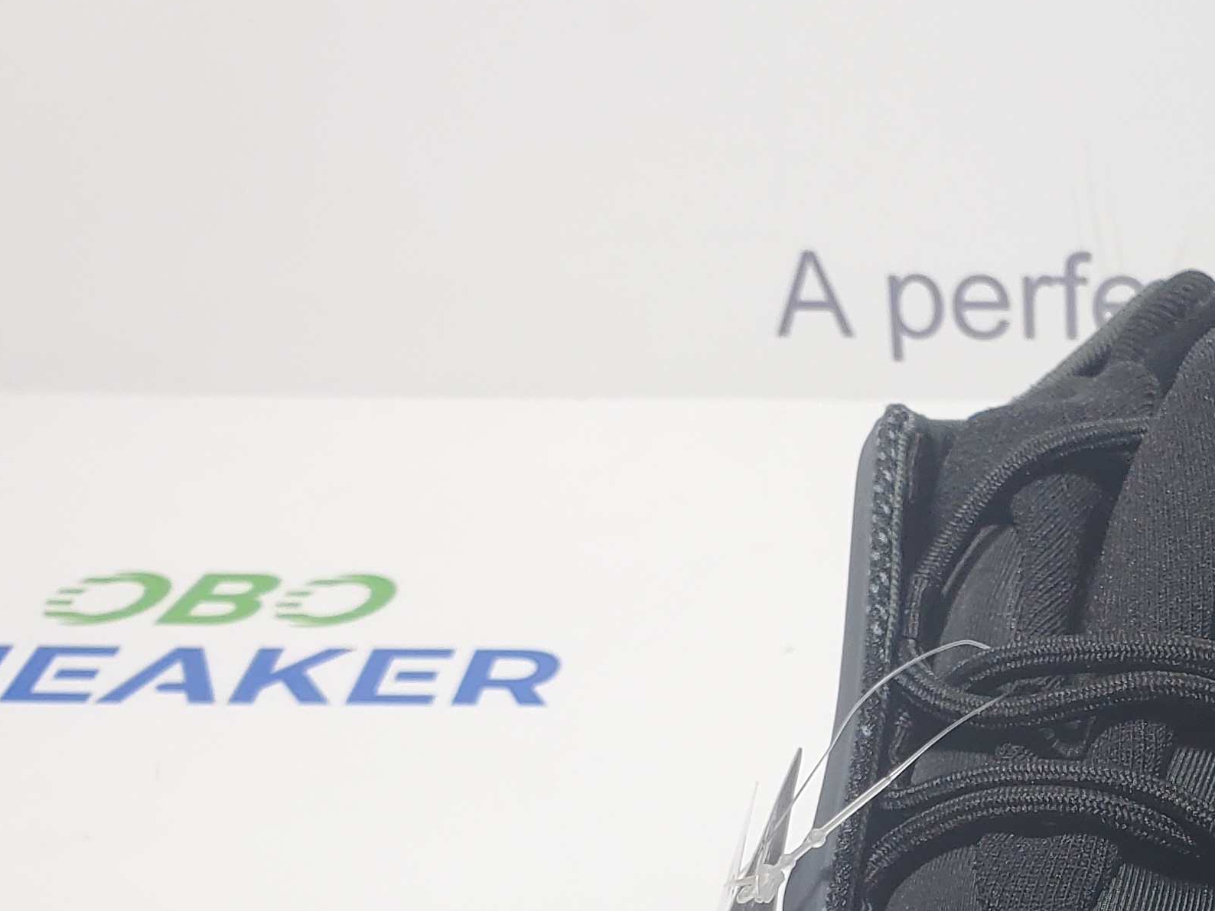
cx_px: 1380
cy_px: 1099
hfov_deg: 26.7
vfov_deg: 20.7
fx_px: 2317
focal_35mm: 66
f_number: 2.4
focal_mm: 4.3
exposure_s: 1/132
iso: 50
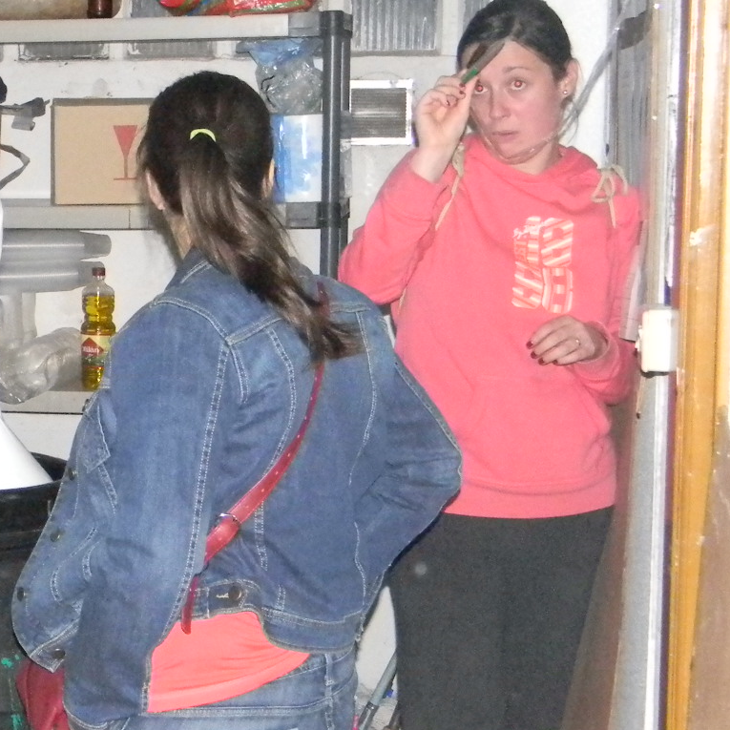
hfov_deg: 17.0
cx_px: -175
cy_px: 374
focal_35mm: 97
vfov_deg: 17.9
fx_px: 2314
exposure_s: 1/30
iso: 800
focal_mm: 7.3
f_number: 3.8
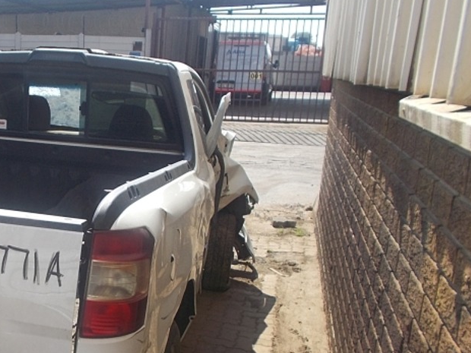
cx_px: 51
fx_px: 694
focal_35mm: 51
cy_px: 276
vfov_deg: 28.0
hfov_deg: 35.4
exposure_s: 1/100
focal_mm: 4.6
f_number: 8
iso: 80
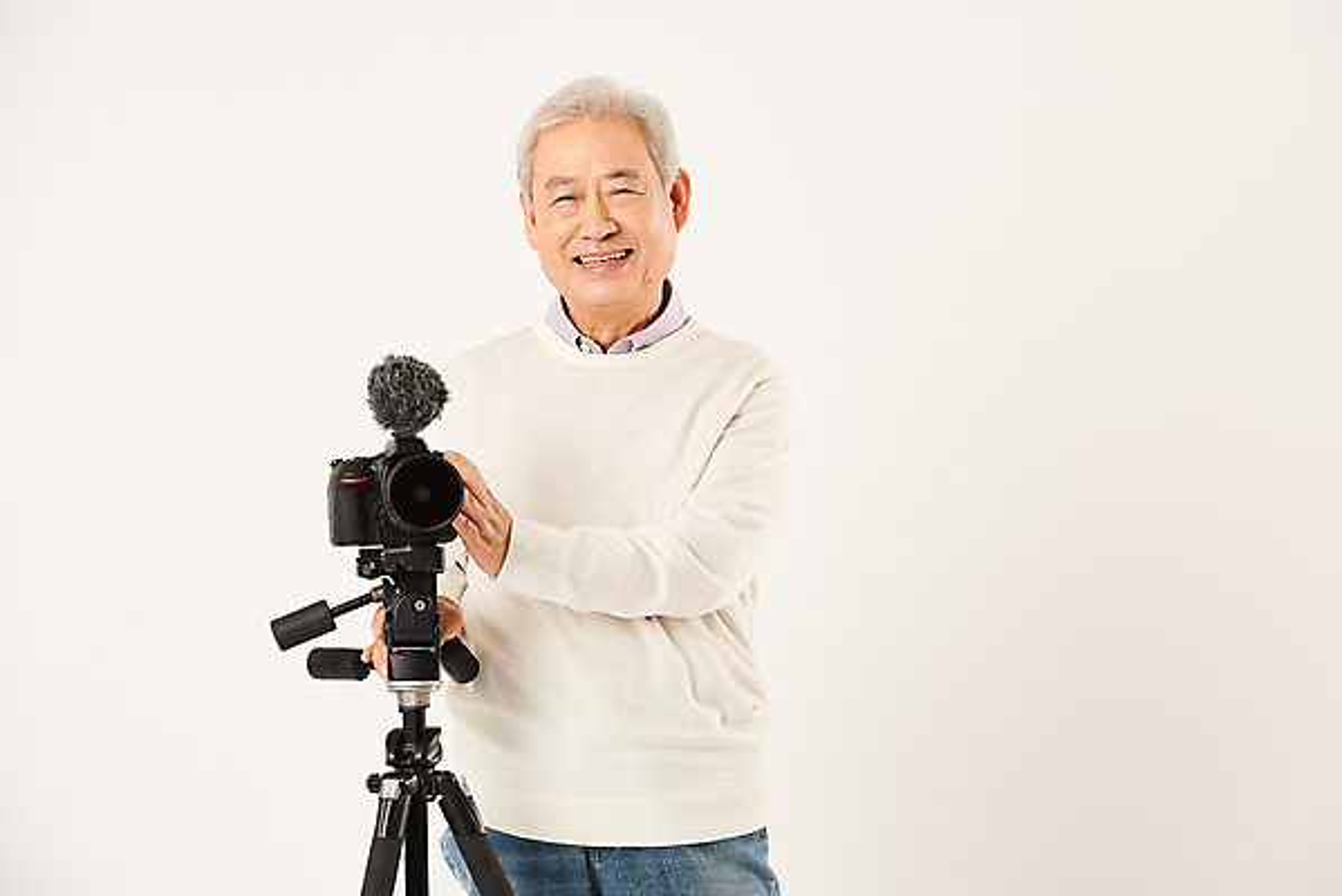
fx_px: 5035
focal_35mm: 135
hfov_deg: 15.2
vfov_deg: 10.2
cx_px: 671
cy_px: 448
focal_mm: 135
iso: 100
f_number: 7.1
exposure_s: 1/125
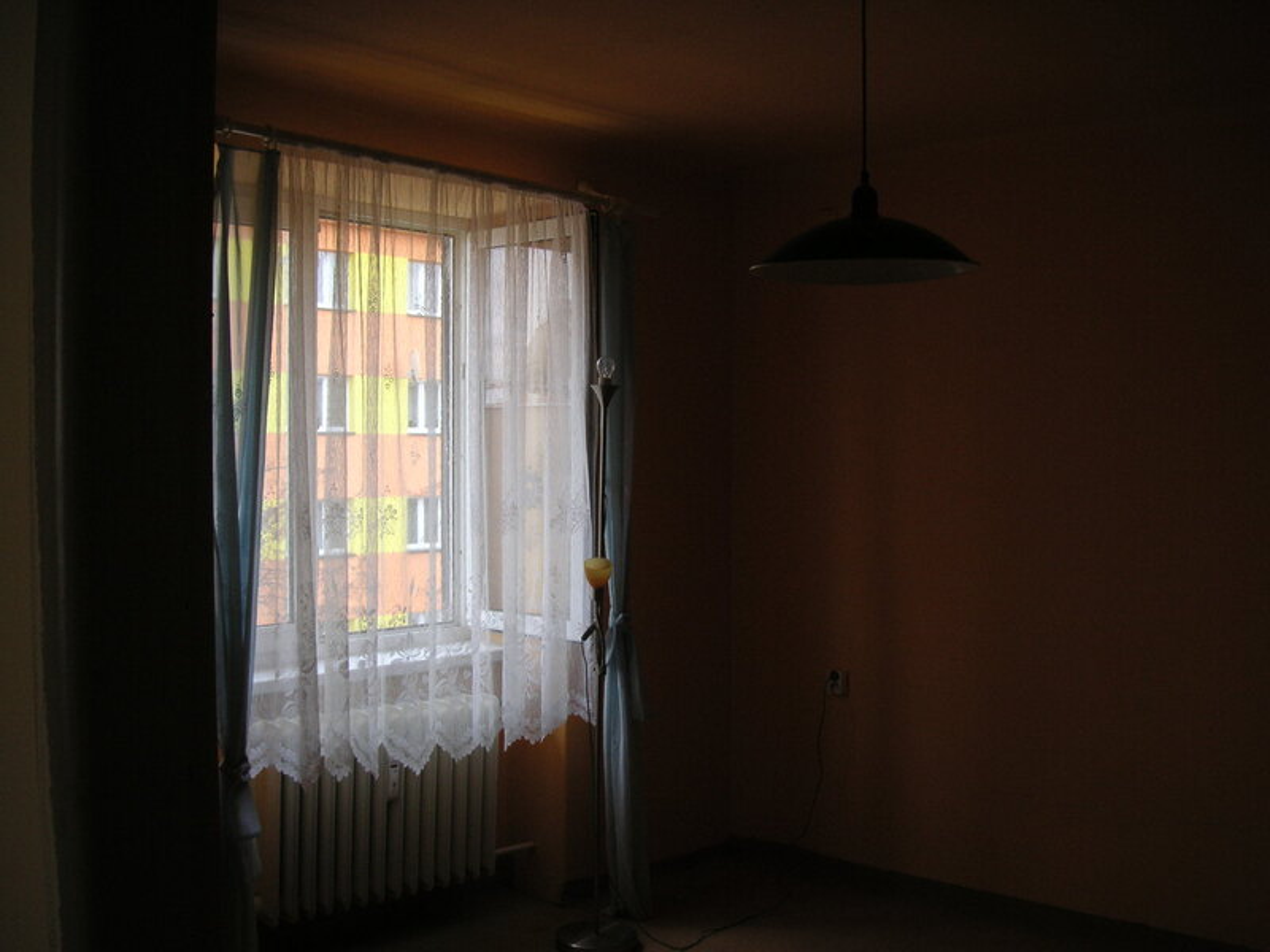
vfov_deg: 38.7
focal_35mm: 37
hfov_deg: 50.1
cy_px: 476
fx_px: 1357
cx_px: 635
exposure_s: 1/180
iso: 50
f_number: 2.8
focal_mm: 6.1
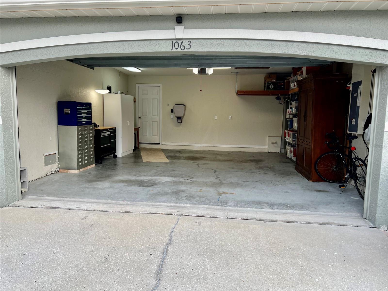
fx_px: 291
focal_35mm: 26
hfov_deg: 67.3
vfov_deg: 53.1
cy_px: 146
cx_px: 194
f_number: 1.5
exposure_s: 1/471
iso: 50
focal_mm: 5.7
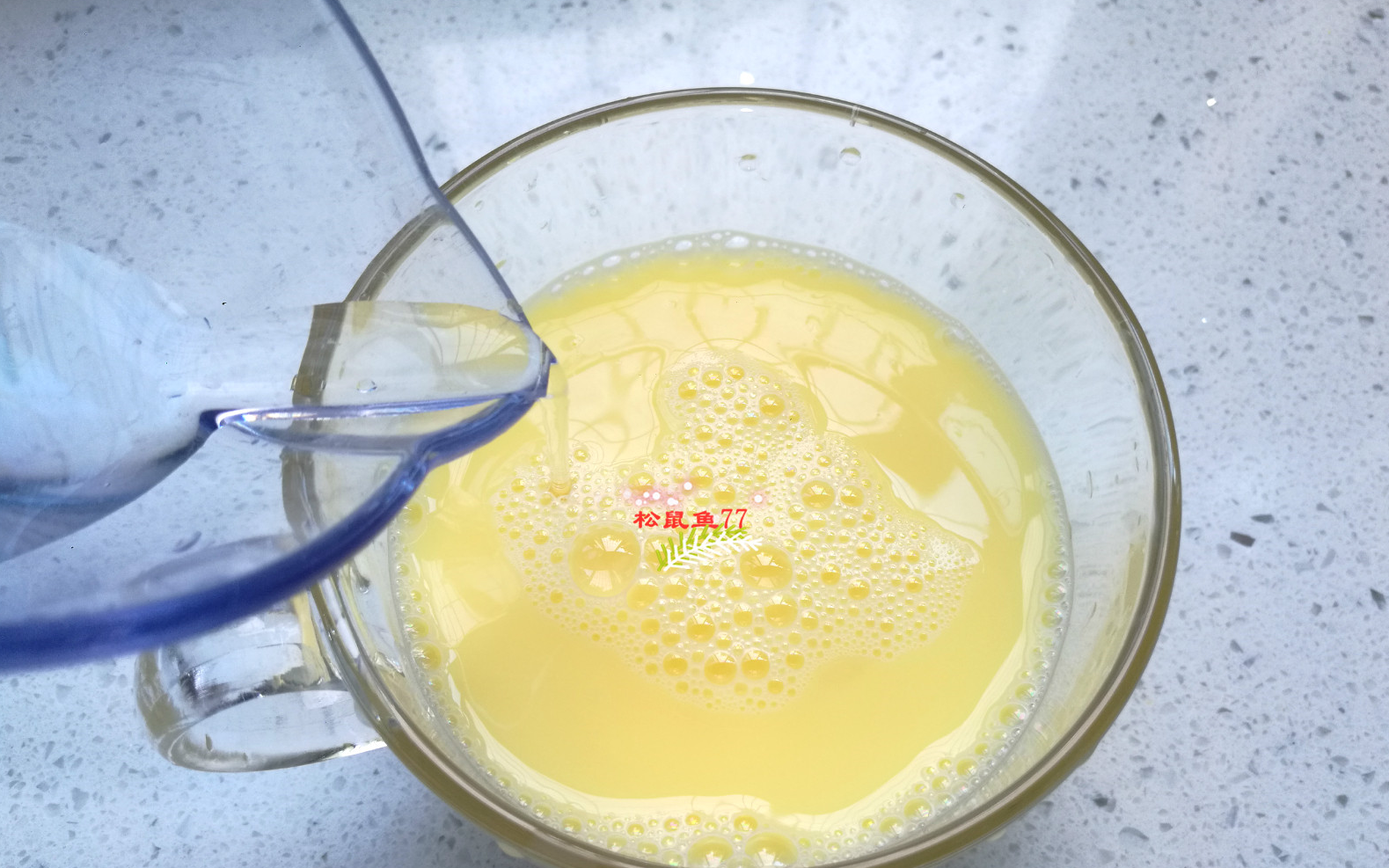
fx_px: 1098
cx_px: 691
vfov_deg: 42.9
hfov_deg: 64.6
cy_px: 522
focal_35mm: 29
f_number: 2
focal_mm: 4.04
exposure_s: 1/120
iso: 80
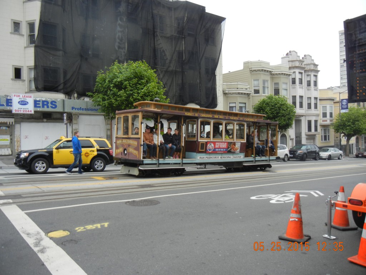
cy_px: 138
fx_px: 317
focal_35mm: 30
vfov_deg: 46.8
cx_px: 183
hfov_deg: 60.0
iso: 160
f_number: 3.5
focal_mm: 5.4
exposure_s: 1/317
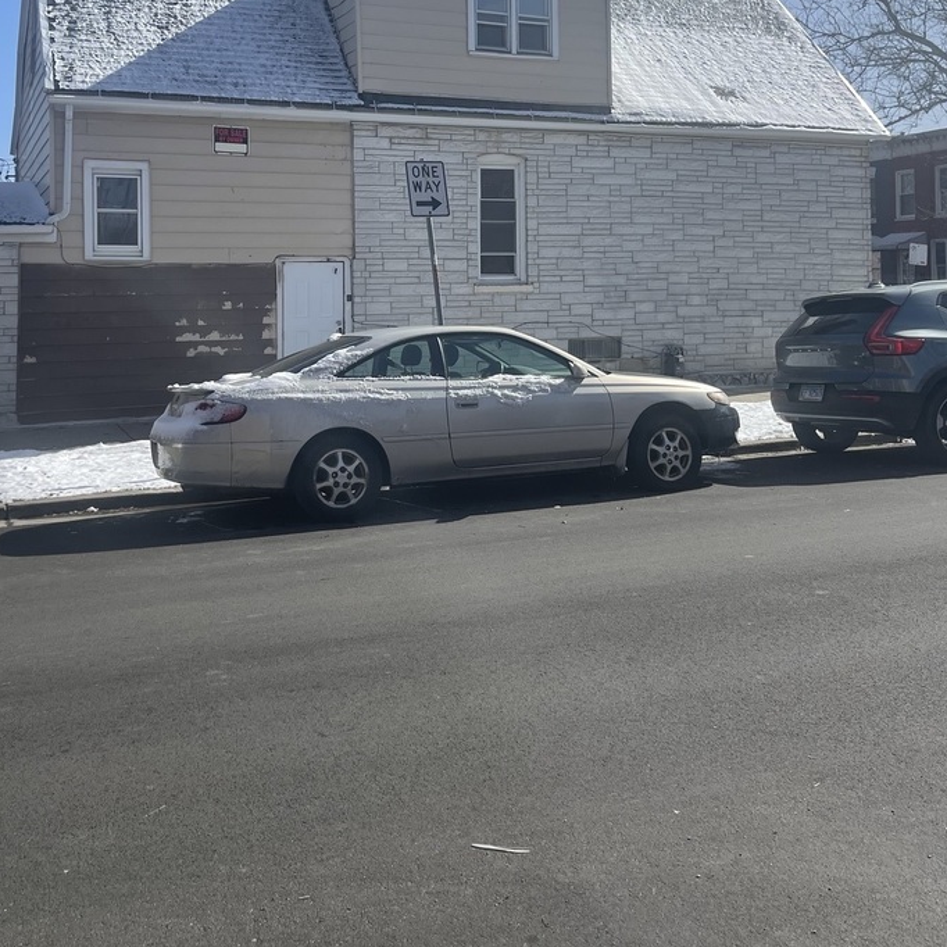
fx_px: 1083
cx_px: 447
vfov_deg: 45.9
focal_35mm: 35
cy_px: 261
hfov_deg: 47.2
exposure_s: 1/4902
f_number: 1.6
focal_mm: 5.1
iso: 32
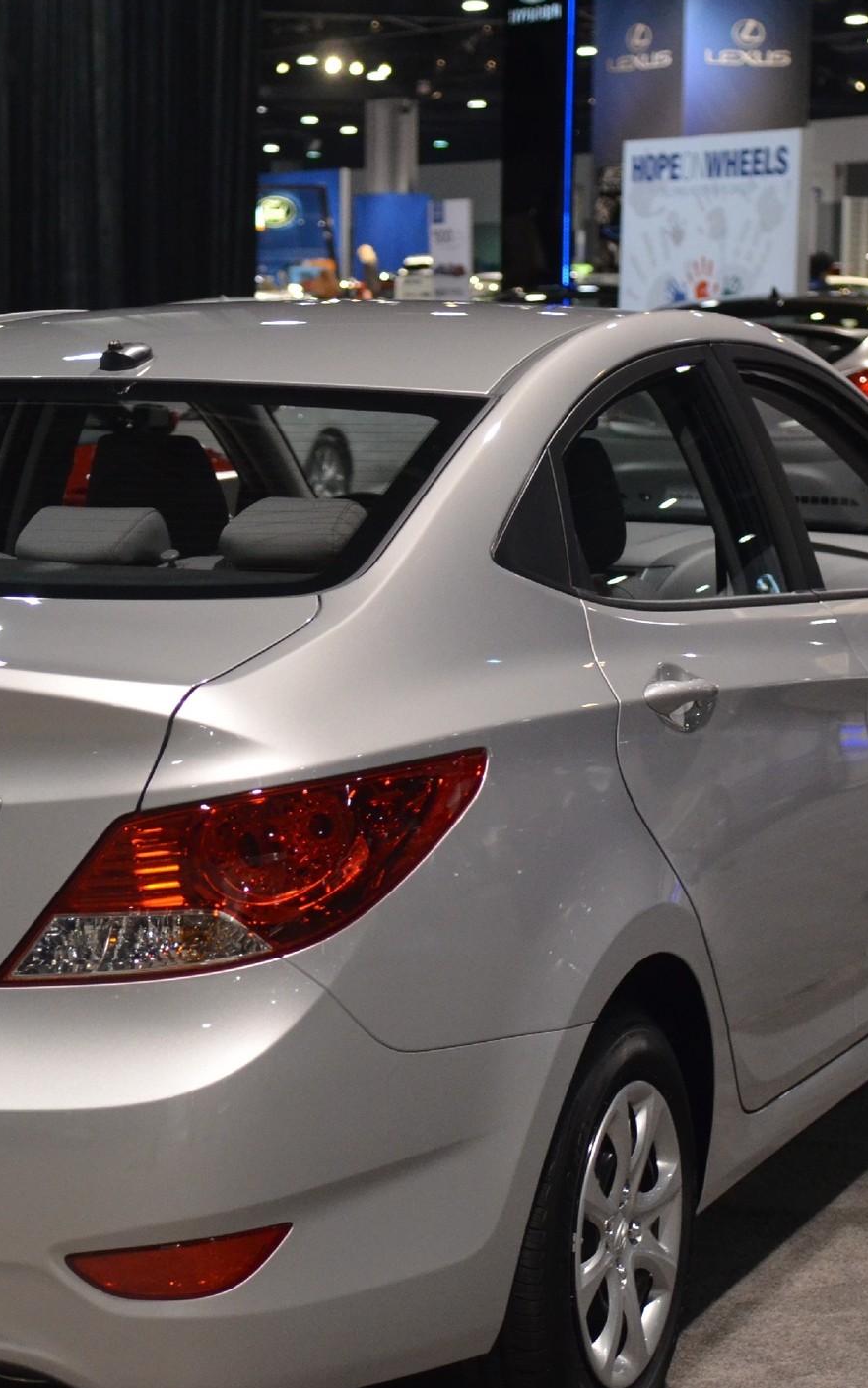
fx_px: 3175
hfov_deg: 15.5
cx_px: 218
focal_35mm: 84
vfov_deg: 24.6
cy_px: 792
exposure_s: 1/60
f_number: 2.8
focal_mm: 31
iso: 1600
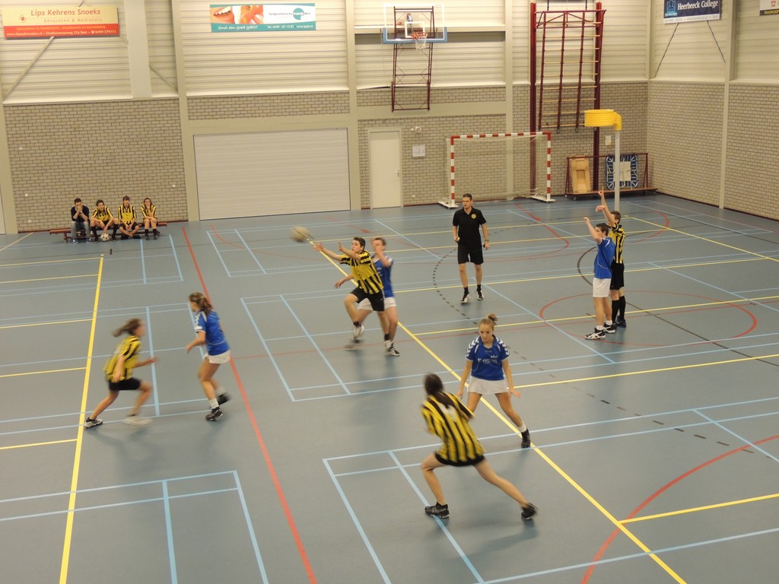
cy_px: 292
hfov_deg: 43.9
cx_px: 390
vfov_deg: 33.6
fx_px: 968
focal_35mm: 43
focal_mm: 7.6
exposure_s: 1/40
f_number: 3.4
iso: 400
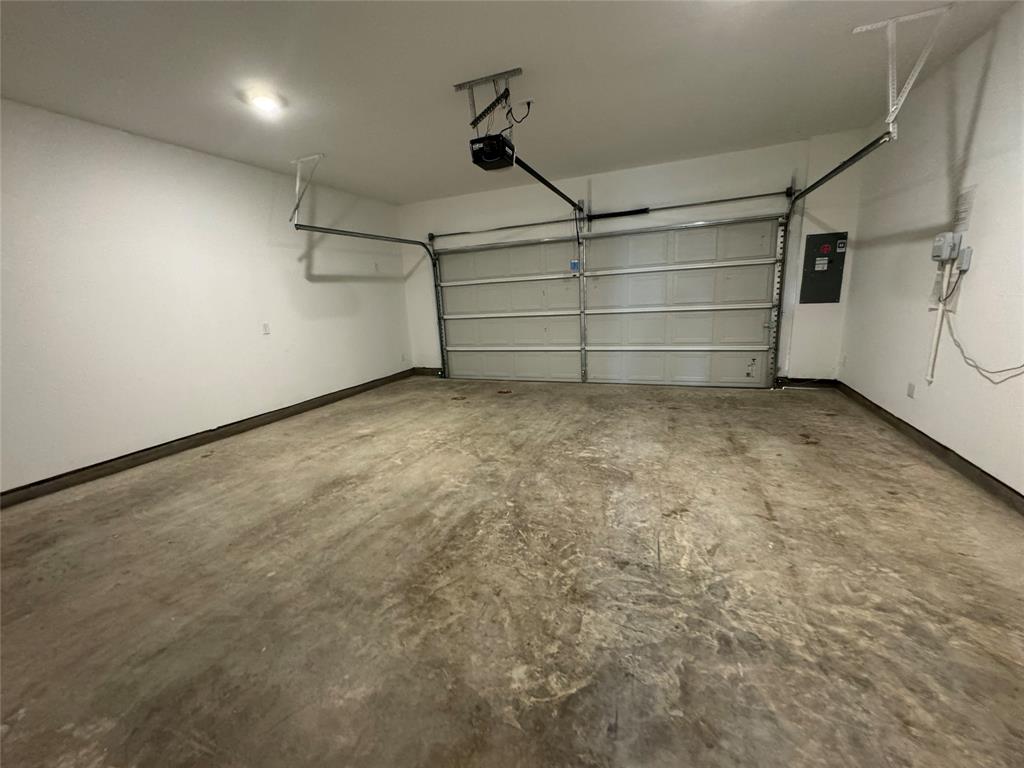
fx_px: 414
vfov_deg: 85.7
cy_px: 384
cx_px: 512
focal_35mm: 14
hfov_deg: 102.1
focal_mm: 2.22
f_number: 2.2
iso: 800
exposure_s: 1/60
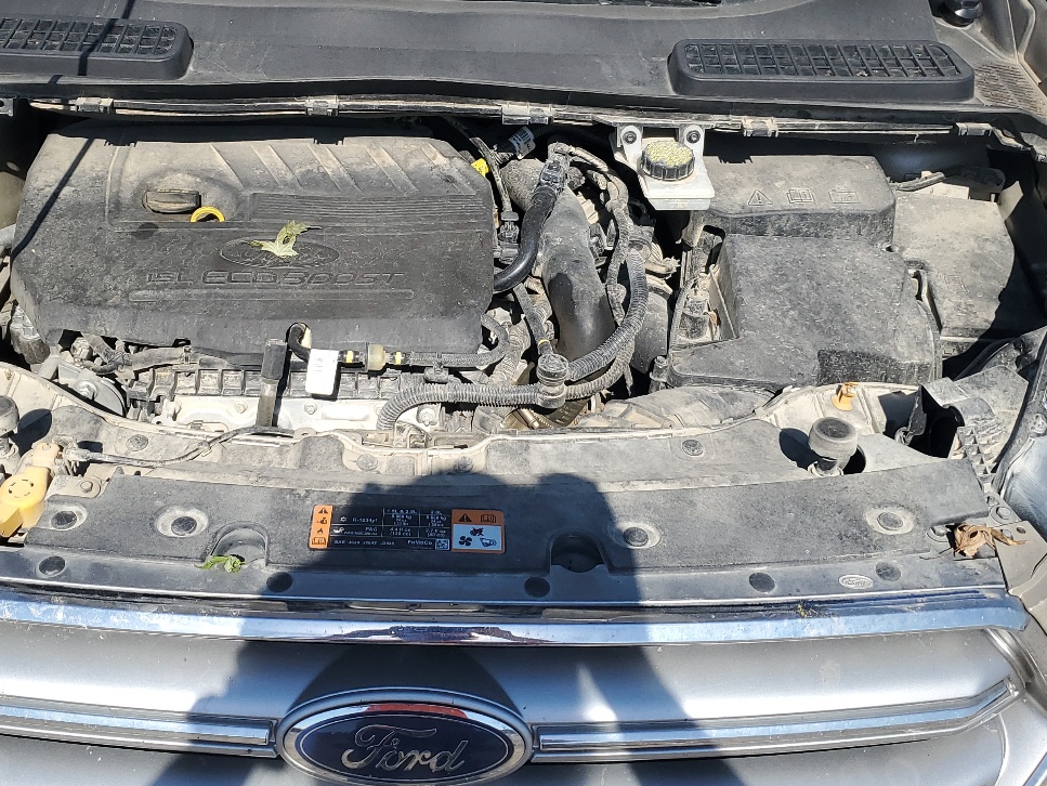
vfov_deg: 33.4
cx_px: 497
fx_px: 1301
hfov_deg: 43.8
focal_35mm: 43
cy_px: 271
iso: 50
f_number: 1.5
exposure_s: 1/3333
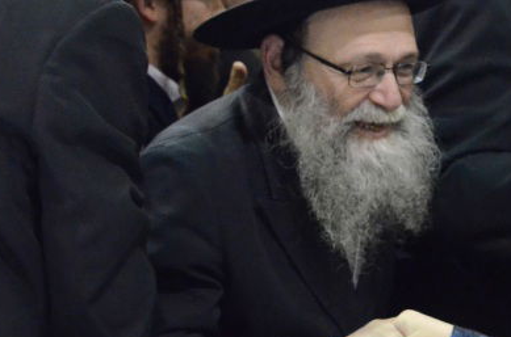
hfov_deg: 12.8
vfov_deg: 8.6
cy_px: 119
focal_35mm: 158
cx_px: 569
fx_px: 2236
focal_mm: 40
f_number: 5
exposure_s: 1/80
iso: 5000
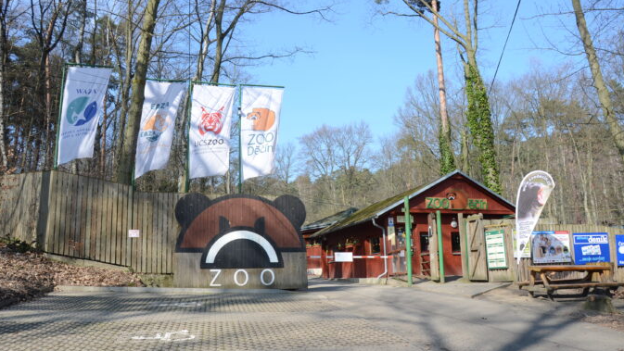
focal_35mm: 29
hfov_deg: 66.1
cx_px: 314
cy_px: 182
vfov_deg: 40.2
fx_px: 480
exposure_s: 1/160
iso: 100
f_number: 6.3
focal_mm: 18
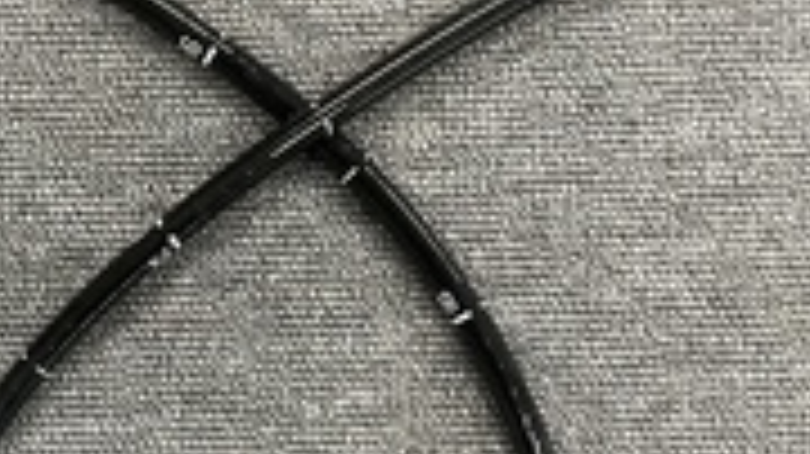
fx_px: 1352
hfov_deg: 32.3
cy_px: 454
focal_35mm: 63
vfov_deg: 18.6
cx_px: 144
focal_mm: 4.2
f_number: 1.6
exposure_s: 1/60
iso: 160
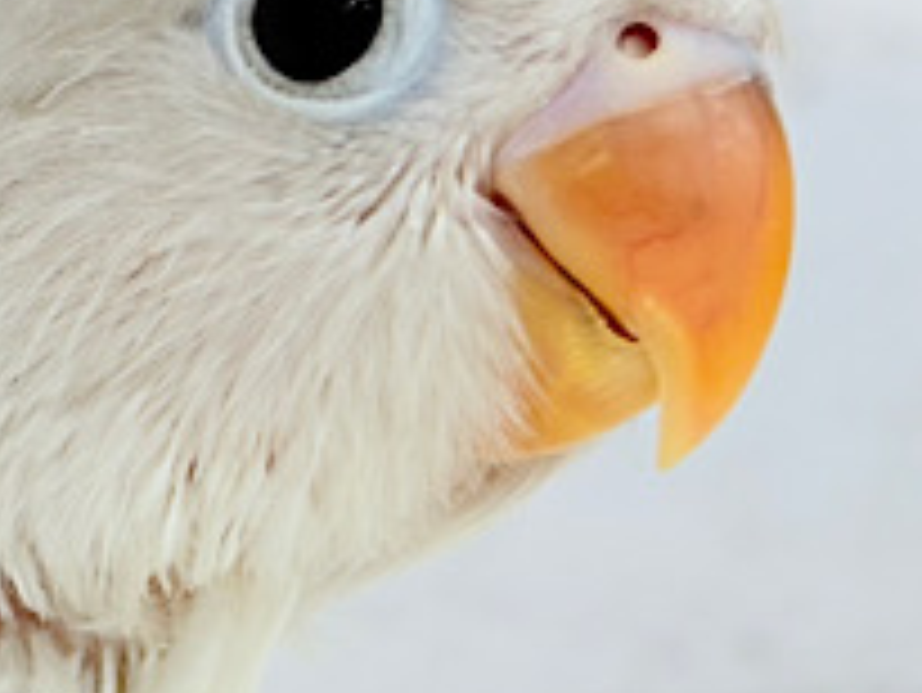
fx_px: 4317
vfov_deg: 9.2
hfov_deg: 11.7
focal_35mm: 162
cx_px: -441
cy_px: 396
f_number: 1.6
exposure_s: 1/50
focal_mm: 5.96
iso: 32
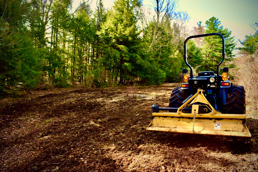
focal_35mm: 28
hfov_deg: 65.5
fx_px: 201
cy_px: 87
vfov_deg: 46.4
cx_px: 128
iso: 125
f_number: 5.6
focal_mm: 18
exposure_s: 1/125
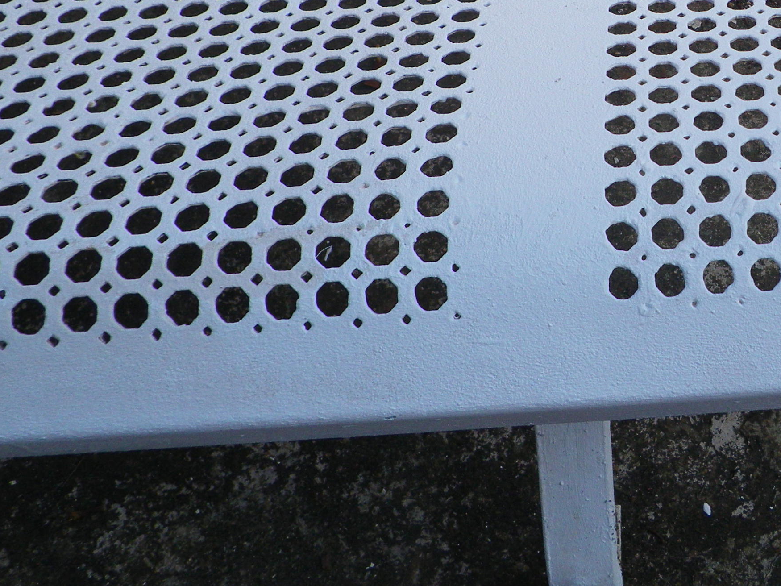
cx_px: 791
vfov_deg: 22.4
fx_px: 1444
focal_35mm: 64
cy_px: 68
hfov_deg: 28.3
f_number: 2.6
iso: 64
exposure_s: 1/800
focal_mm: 4.9
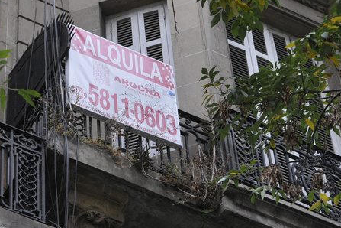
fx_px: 1374
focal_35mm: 145
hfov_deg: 14.1
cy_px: 119
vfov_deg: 9.5
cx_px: 116
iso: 800
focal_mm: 45
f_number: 4
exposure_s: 1/200
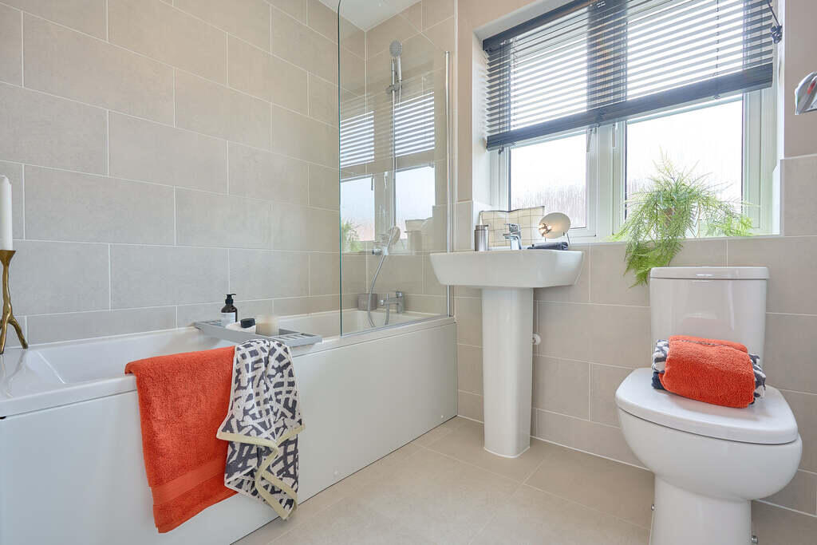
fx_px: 363
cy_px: 272
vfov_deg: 73.8
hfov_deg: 96.7
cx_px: 408
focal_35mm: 16
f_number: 10
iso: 160
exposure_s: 1/5
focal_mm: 16
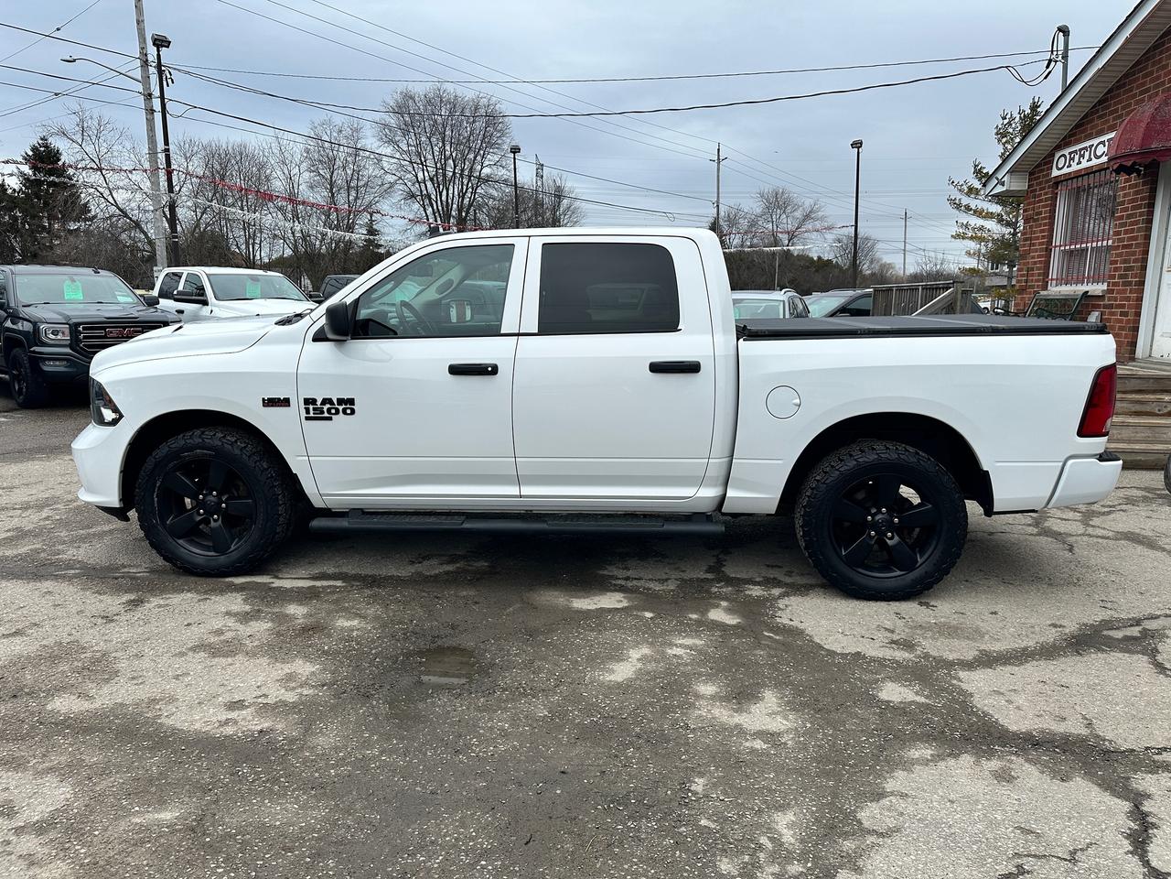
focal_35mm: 24
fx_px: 812
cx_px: 586
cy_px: 440
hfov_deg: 71.6
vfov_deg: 56.8
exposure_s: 1/1517
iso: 80
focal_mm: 6.86
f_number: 1.78
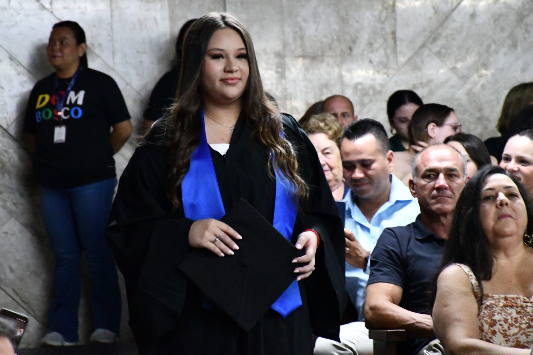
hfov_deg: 11.1
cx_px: 246
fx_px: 2739
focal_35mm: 185
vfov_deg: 7.4
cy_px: 164
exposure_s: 1/60
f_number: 5.6
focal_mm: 105
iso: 12800
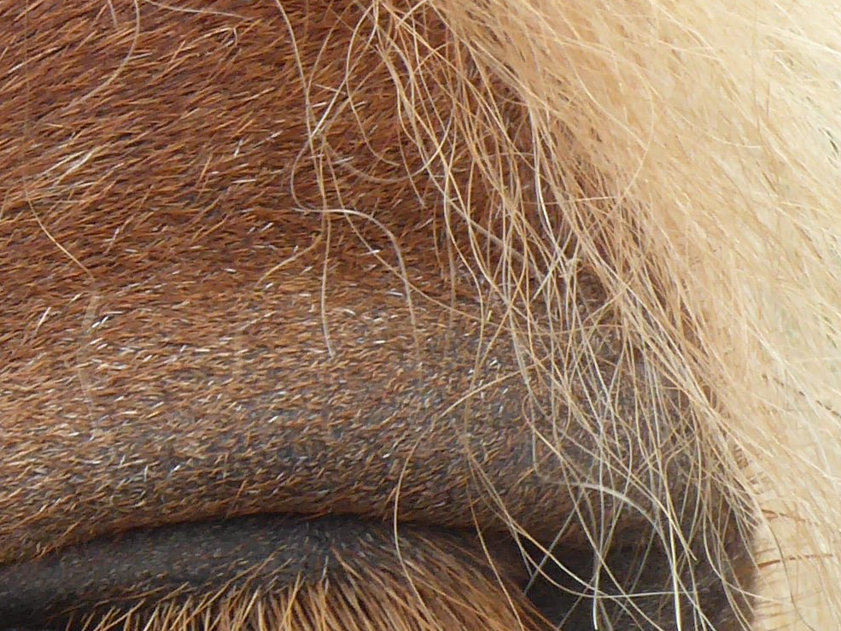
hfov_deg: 4.1
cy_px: 317
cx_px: 81
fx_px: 11833
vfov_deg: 3.1
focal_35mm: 487
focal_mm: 17.5
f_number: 5
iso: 100
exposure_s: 1/100
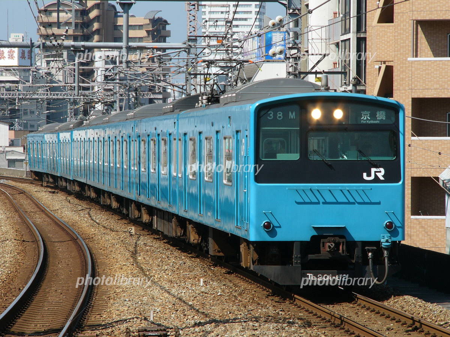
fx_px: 3067
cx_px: 225
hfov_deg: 8.4
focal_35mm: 236
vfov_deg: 6.3
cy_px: 168
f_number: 5.2
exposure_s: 1/400
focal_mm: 39.2
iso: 50
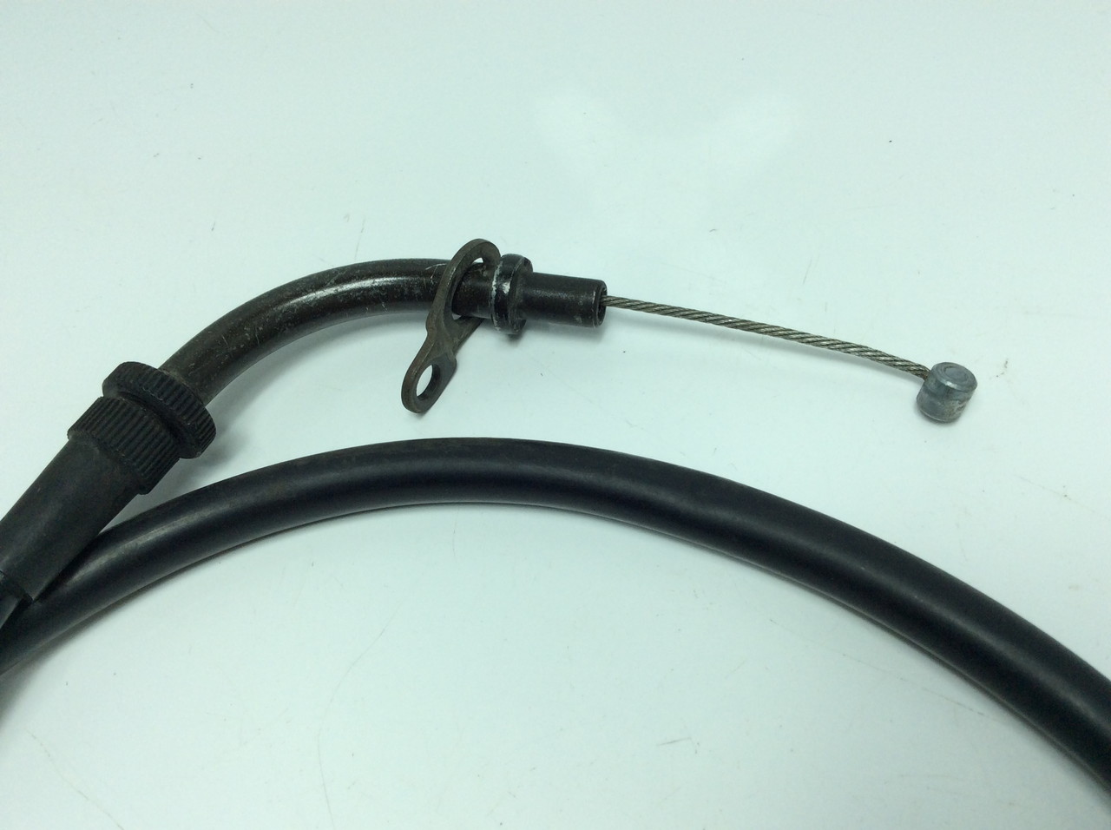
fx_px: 1026
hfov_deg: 56.9
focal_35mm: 32
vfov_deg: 44.1
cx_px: 556
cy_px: 415
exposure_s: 1/545
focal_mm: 3.3
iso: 32
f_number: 2.4
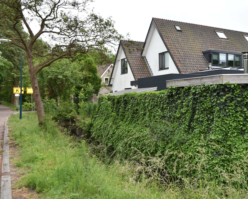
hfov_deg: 45.6
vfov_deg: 37.6
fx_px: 291
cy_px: 106
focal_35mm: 40
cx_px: 163
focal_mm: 21
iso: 100
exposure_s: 1/125
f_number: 5.6
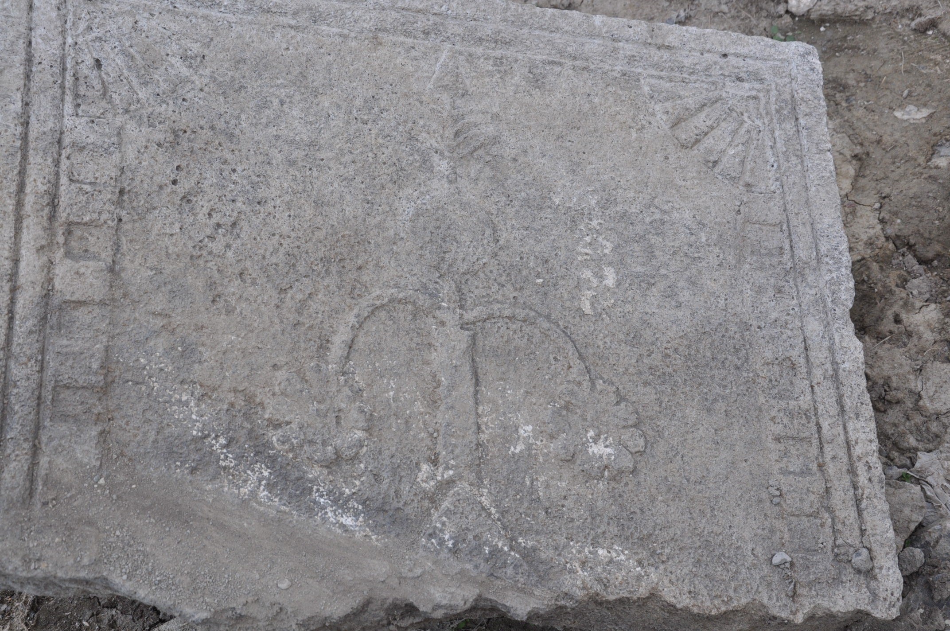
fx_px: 1660
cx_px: 475
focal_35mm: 63
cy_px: 316
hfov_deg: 31.9
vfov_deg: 21.5
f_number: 8
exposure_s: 1/250
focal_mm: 42
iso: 500
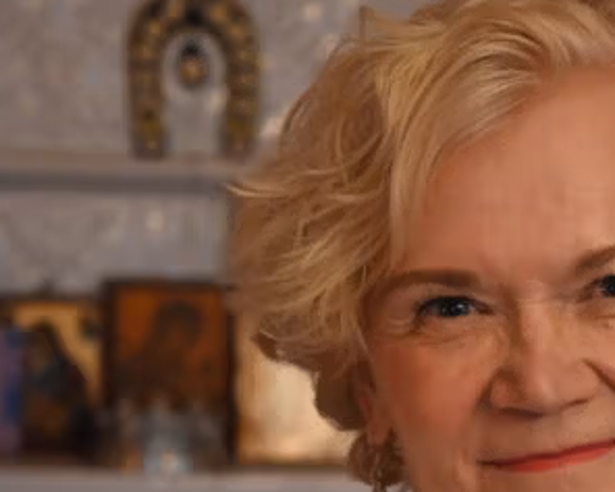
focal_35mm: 213
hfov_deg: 9.0
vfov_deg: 7.2
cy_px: 514
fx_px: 3878
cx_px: 542
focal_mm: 70
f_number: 4
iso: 3200
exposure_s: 1/100
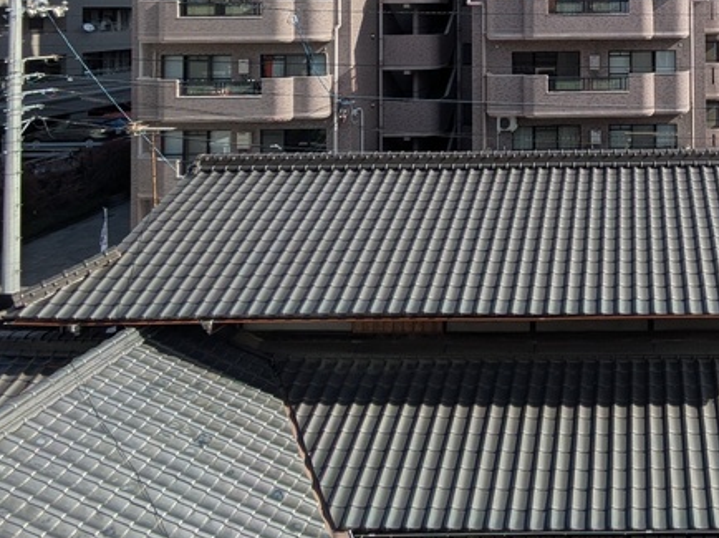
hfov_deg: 52.6
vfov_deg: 39.7
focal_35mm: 31
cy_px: -5
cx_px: 623
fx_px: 644
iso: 48
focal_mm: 1.83
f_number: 2.2
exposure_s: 1/1658
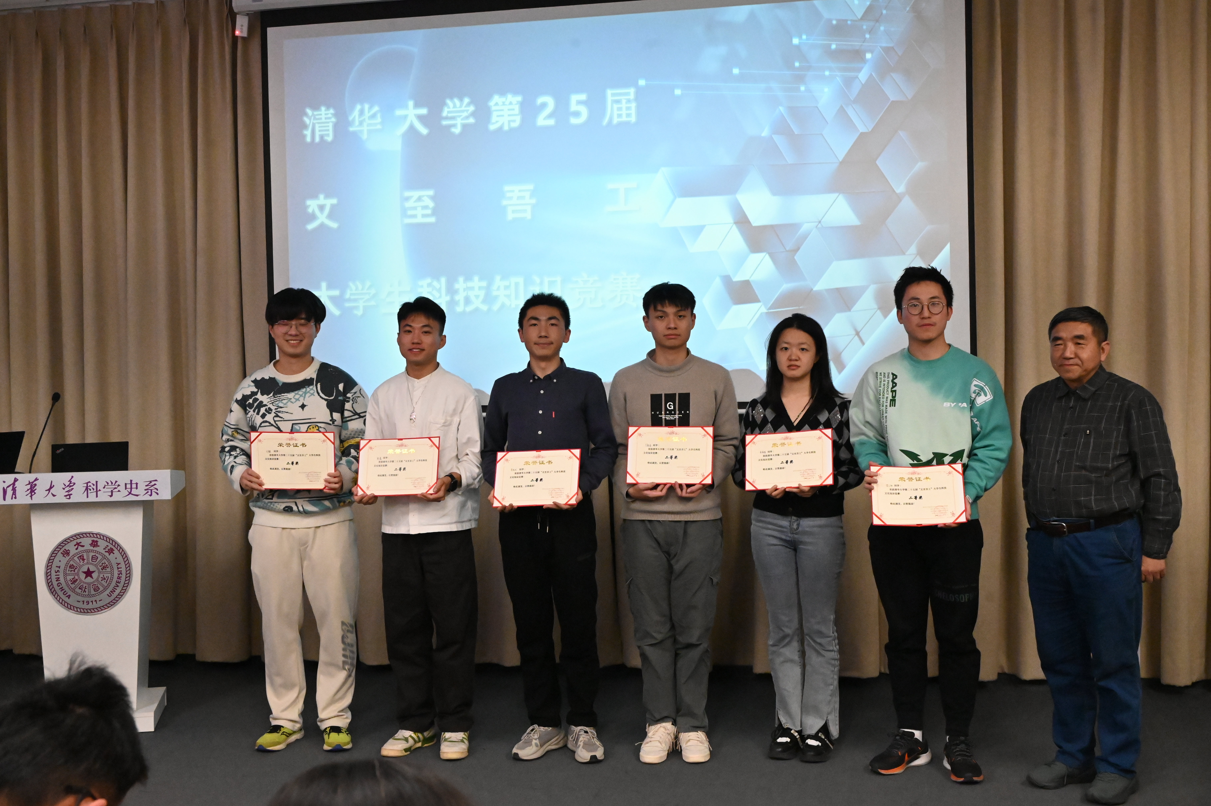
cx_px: 606
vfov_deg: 32.6
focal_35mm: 41
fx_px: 1378
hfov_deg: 47.4
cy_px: 403
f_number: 9
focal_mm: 41
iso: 16000
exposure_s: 1/320
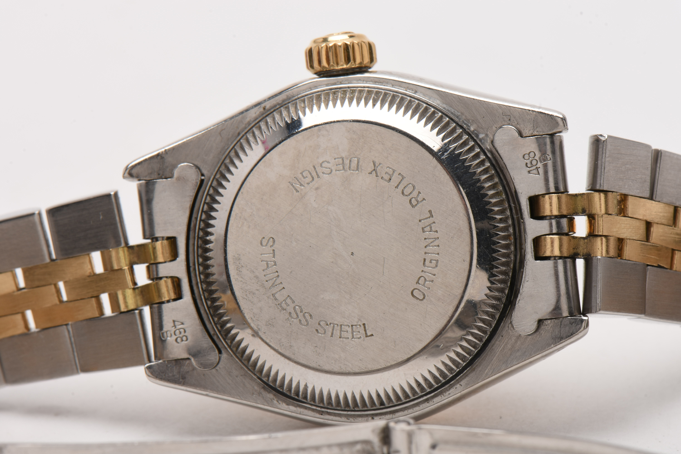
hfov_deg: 16.1
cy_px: 227
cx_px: 340
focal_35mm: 128
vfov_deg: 10.8
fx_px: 2412
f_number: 22
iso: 100
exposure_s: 1/100
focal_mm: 85
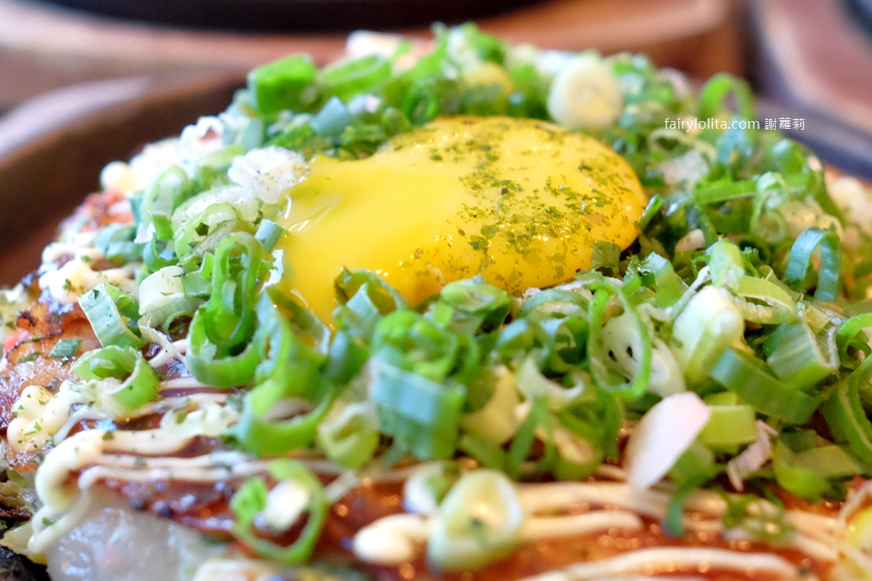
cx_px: 436
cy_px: 290
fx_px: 848
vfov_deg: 37.9
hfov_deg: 54.4
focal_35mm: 35
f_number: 2.8
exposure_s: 1/50
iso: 3200
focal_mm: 23
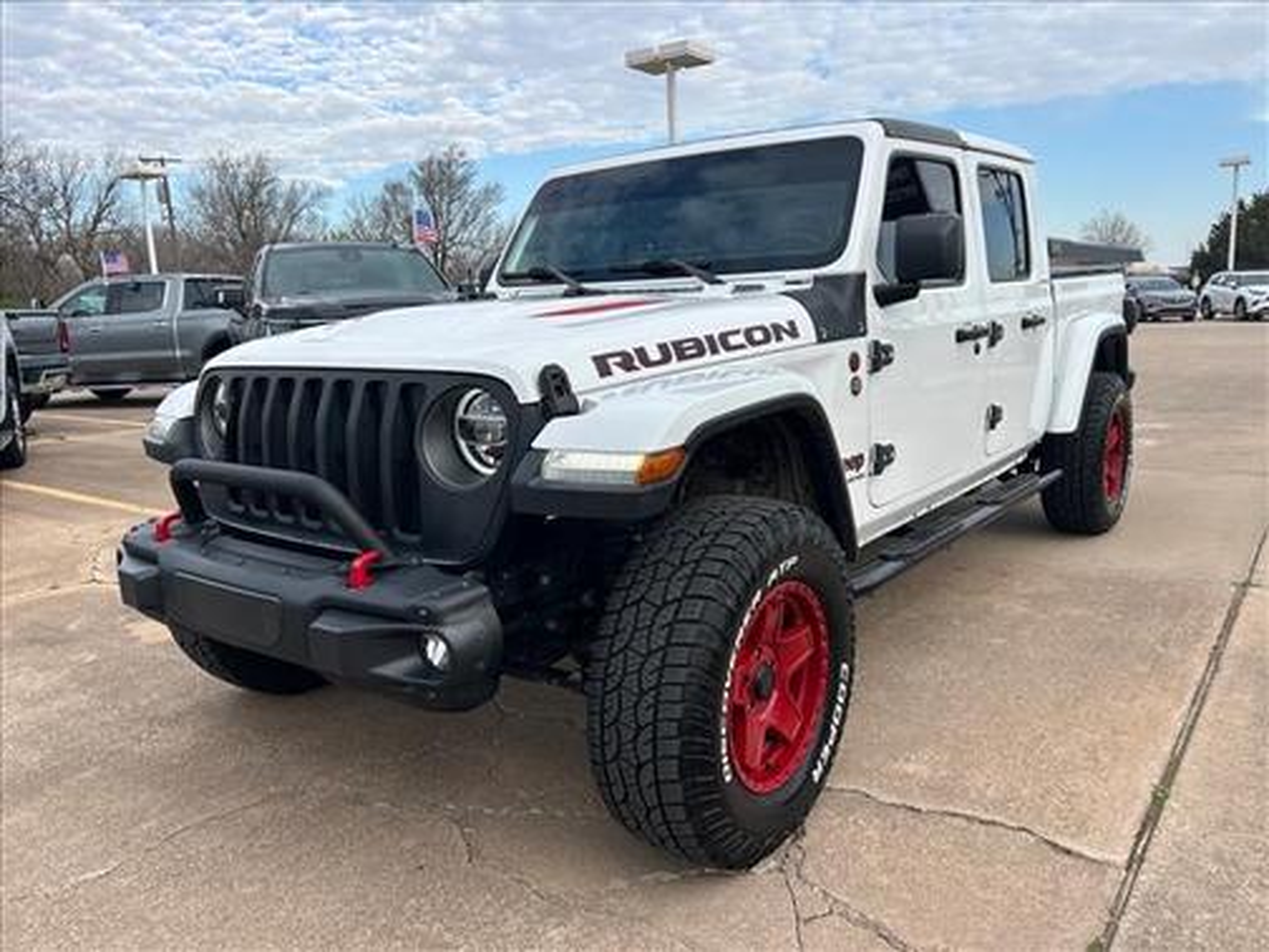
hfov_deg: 67.3
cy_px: 476
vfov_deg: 53.1
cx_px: 634
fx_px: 953
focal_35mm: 26
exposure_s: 1/1344
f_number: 1.5
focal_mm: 5.7
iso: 50
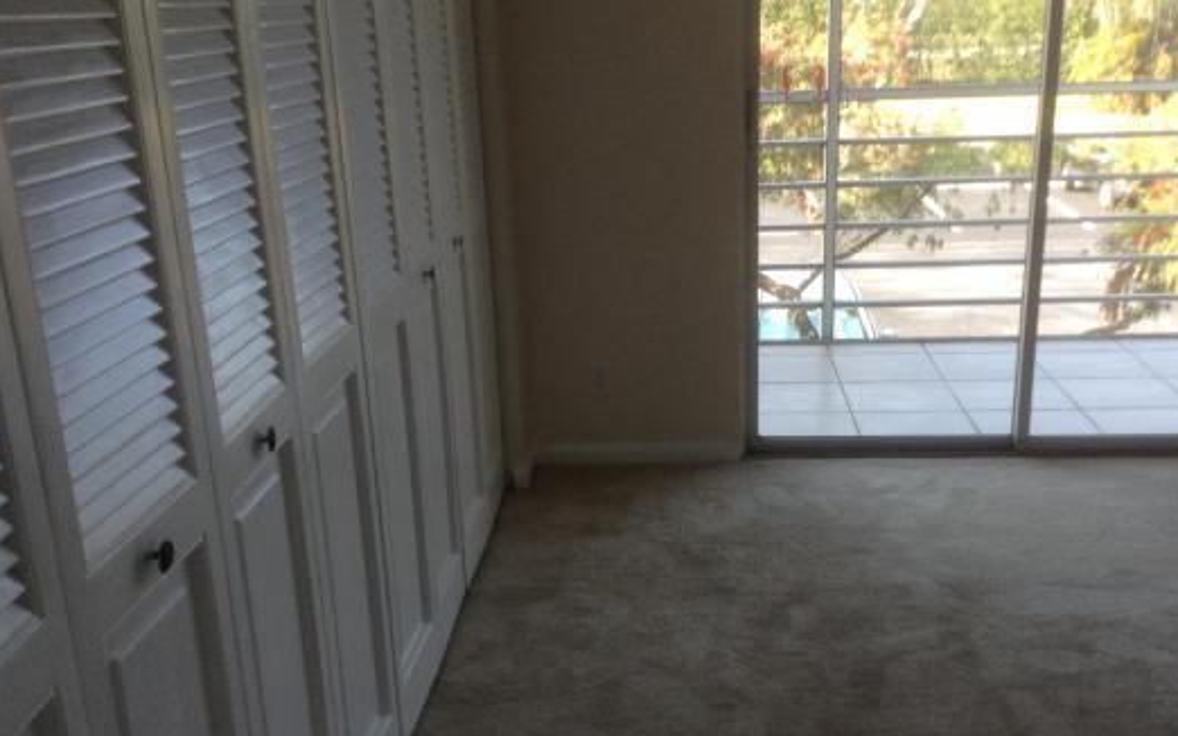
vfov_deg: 29.7
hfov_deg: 46.1
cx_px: 666
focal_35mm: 43
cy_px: 470
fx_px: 1380
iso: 50
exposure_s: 1/120
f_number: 2.4
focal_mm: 3.3
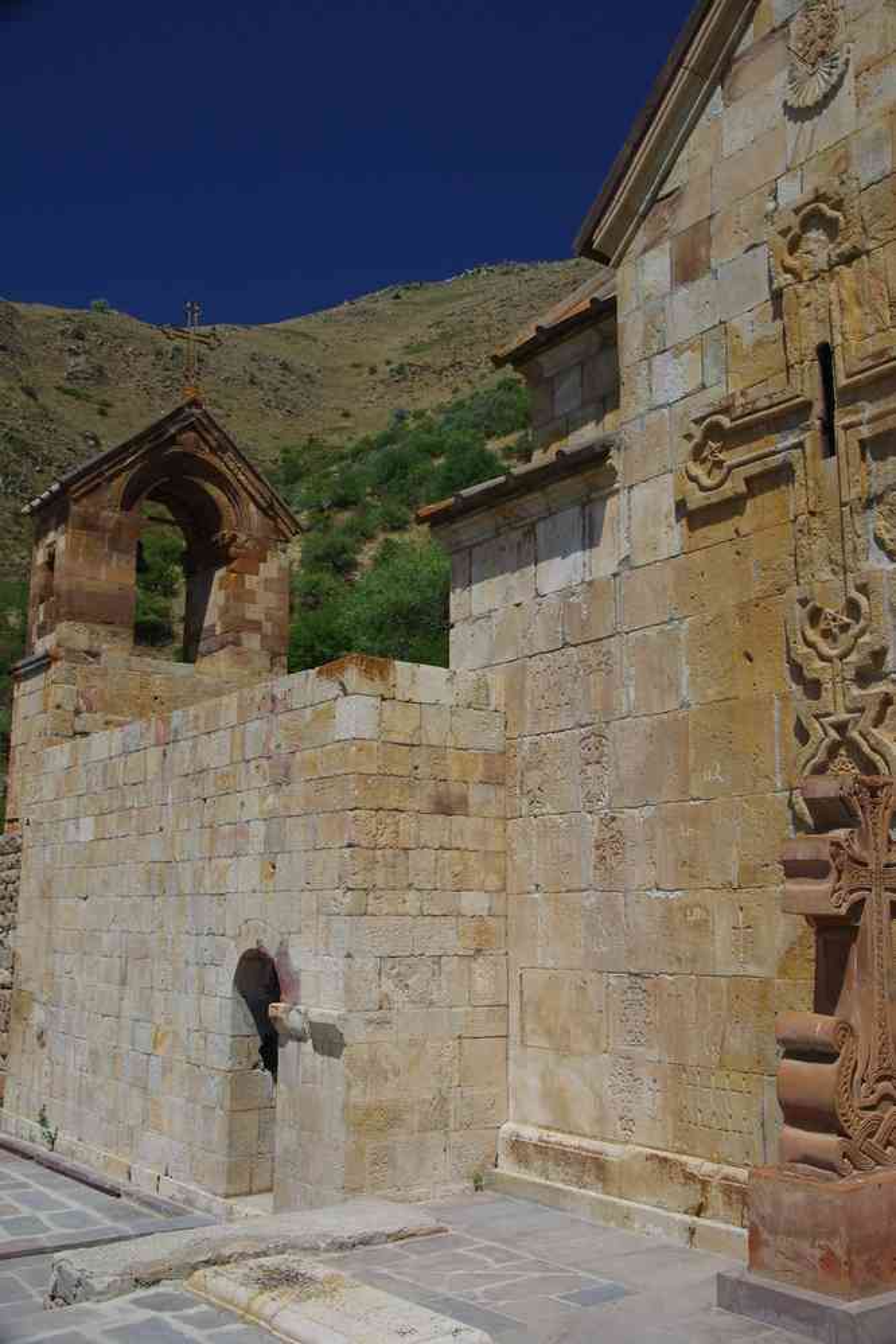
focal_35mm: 35
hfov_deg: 38.2
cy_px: 672
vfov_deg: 54.9
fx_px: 1293
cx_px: 448
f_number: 11
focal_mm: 23.1
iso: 200
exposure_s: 1/125
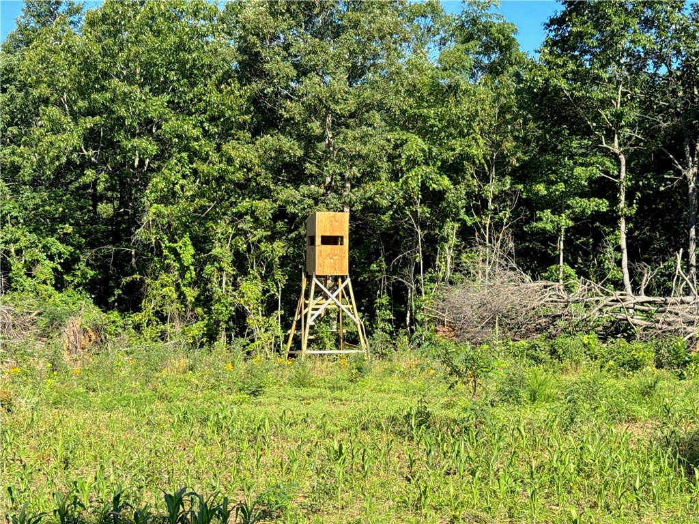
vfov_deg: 30.3
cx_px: 350
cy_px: 262
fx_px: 969
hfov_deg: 39.7
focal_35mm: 48
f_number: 1.78
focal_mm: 6.76
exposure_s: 1/1818
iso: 64
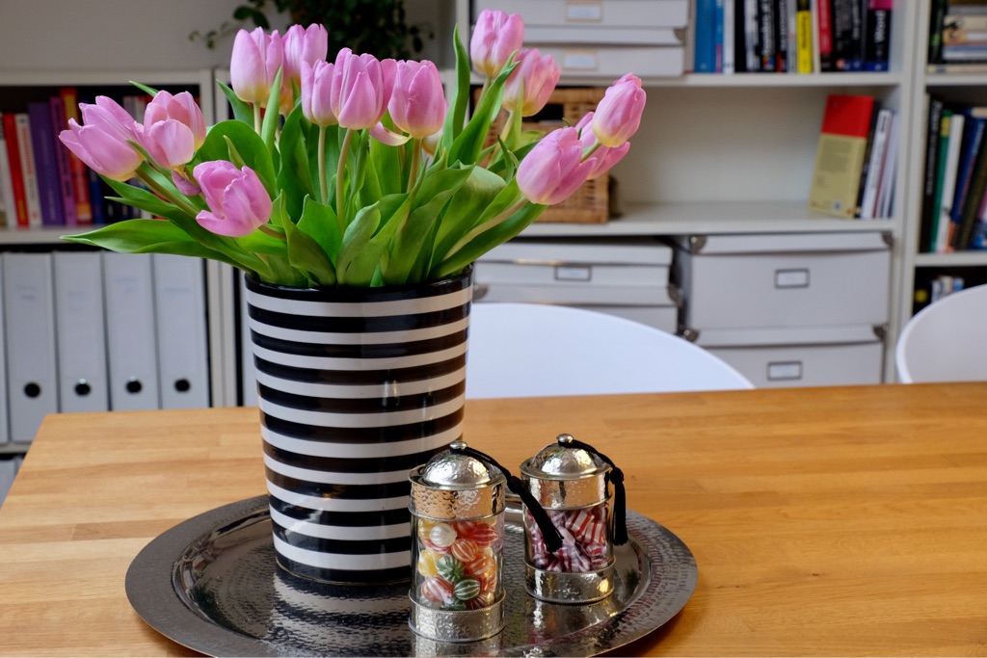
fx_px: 1426
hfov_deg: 38.2
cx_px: 494
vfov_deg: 26.0
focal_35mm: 52
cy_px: 329
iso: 1250
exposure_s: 1/80
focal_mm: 34.5
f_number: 8
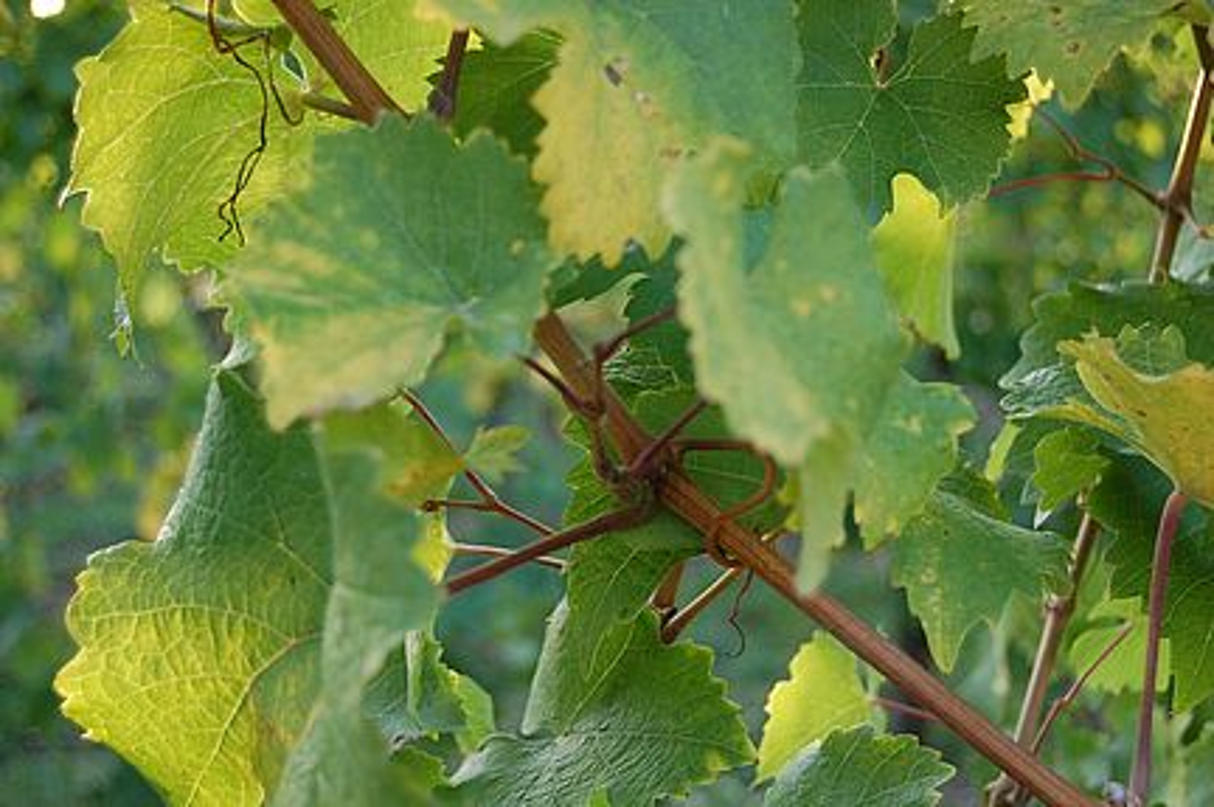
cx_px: 607
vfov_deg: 23.7
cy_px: 404
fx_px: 1920
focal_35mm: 57
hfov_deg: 35.1
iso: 800
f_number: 4.8
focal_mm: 38
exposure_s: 1/200
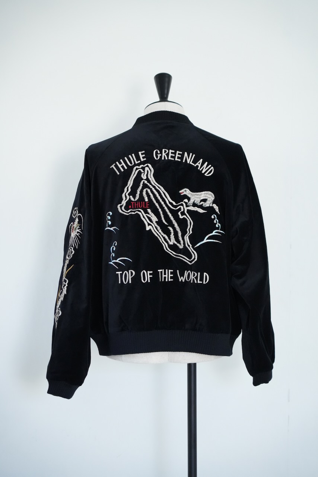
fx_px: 1139
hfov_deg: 15.9
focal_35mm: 86
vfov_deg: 23.6
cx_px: 159
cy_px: 238
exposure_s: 1/500
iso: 6400
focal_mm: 86
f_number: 4
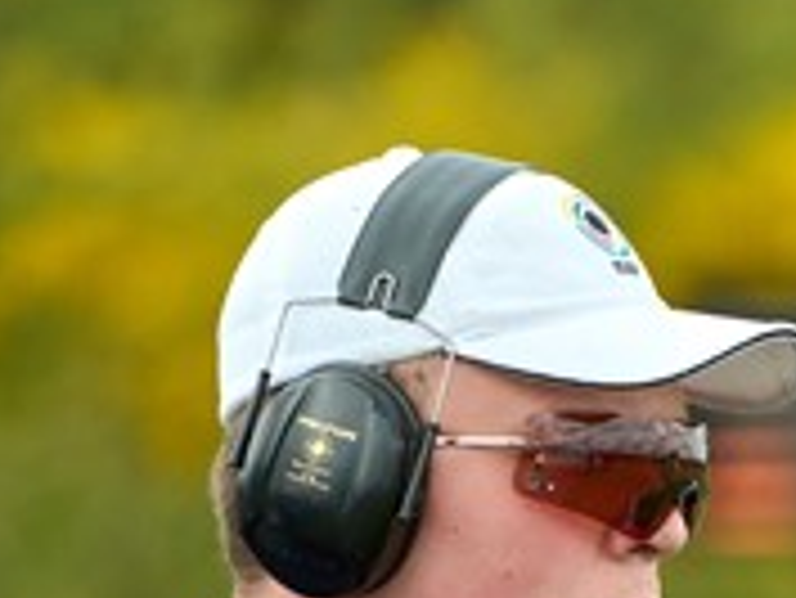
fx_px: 28855
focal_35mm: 1254
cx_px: 924
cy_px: 944
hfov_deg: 1.6
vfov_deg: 1.2
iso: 640
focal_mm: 321
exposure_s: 1/800
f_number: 6.3
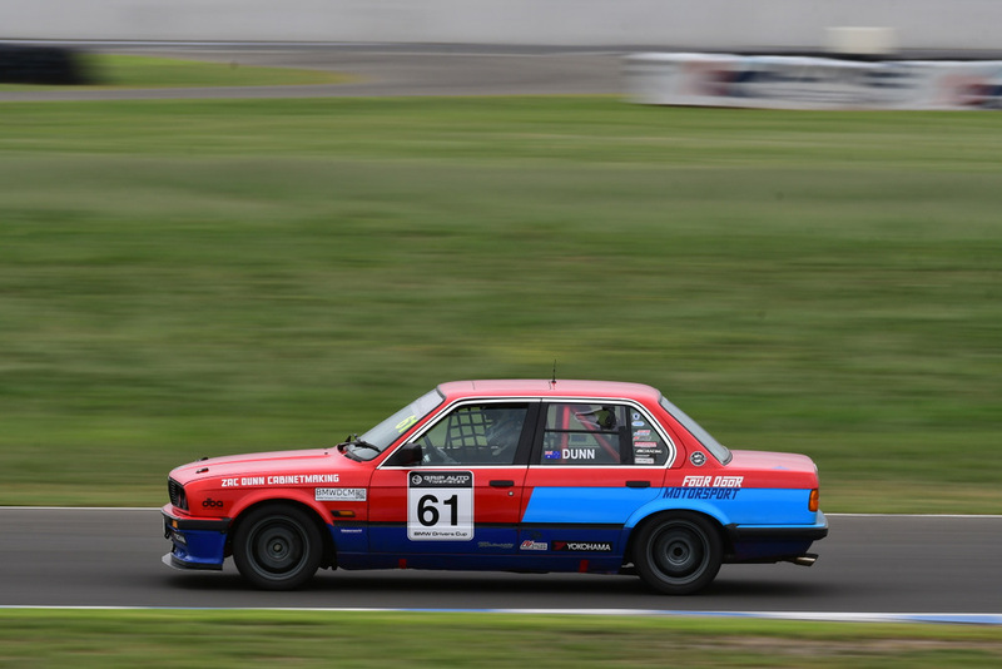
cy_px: 334
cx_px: 501
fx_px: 14199
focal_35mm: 510
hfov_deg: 4.0
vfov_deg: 2.7
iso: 200
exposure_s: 1/100
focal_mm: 340
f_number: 13
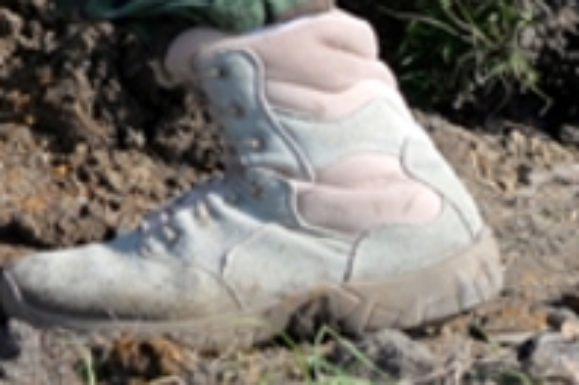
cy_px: -663
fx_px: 16214
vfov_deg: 1.4
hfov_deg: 2.0
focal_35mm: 1009
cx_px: -805
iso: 100
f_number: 8
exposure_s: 1/400
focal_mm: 155
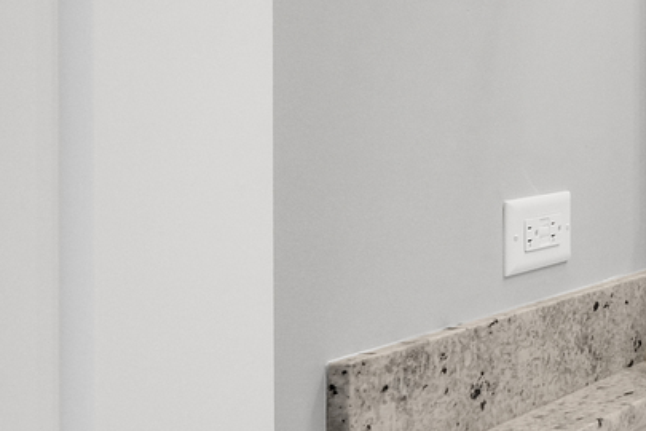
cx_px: 1244
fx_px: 1220
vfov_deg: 19.9
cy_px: 139
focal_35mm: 68
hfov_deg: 19.4
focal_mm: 11
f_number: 11
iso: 800
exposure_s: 1/8
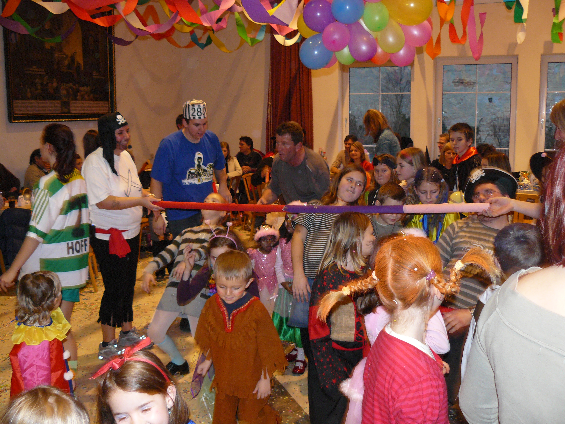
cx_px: 282
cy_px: 212
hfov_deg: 51.4
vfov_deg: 39.7
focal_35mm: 36
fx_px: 588
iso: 200
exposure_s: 1/25
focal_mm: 6
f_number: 2.8
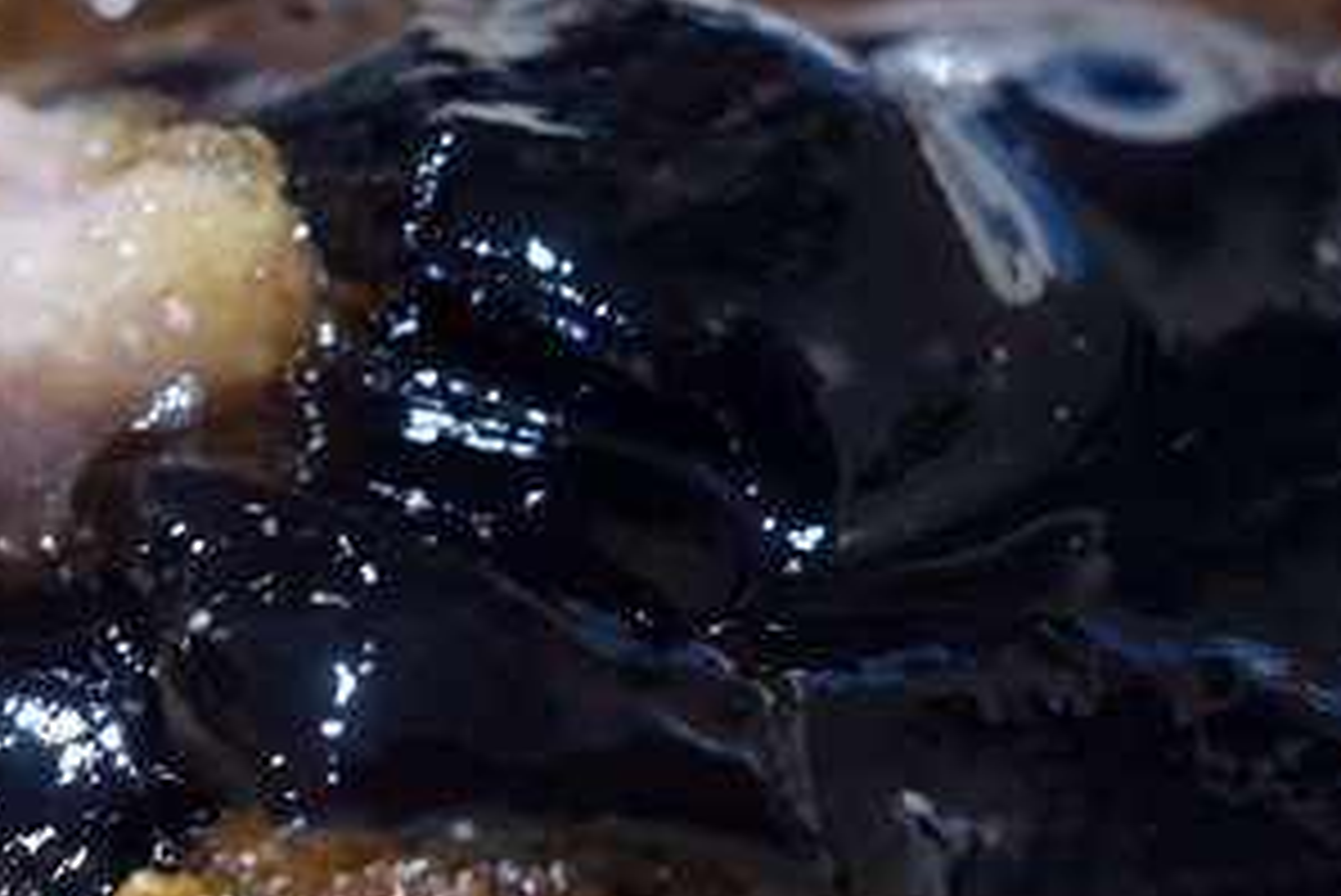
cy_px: 538
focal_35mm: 61
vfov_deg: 22.3
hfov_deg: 31.7
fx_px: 2273
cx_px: 207
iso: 250
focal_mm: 10.4
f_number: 2.5
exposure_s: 1/30
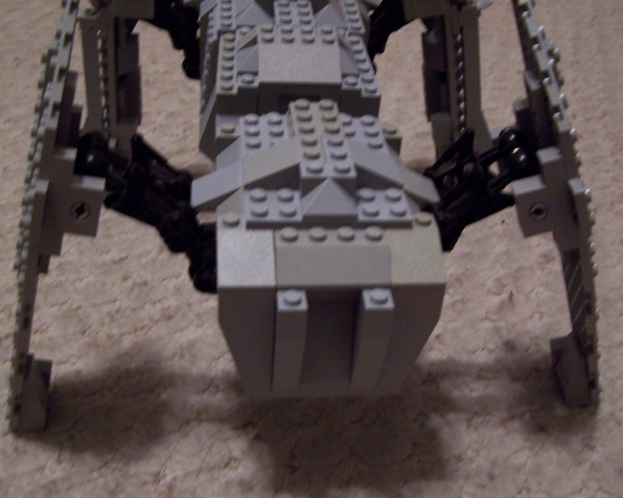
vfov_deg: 33.4
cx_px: 317
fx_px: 830
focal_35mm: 45
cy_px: 257
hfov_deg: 41.2
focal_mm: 6.3
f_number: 2.8
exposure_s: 1/8
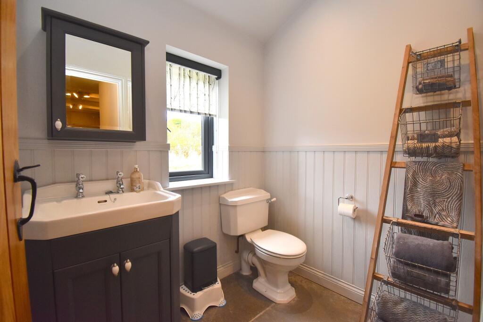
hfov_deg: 100.4
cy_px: 161
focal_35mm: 15
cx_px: 242
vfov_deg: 77.3
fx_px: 201
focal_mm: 10
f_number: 4.5
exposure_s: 1/160
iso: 800
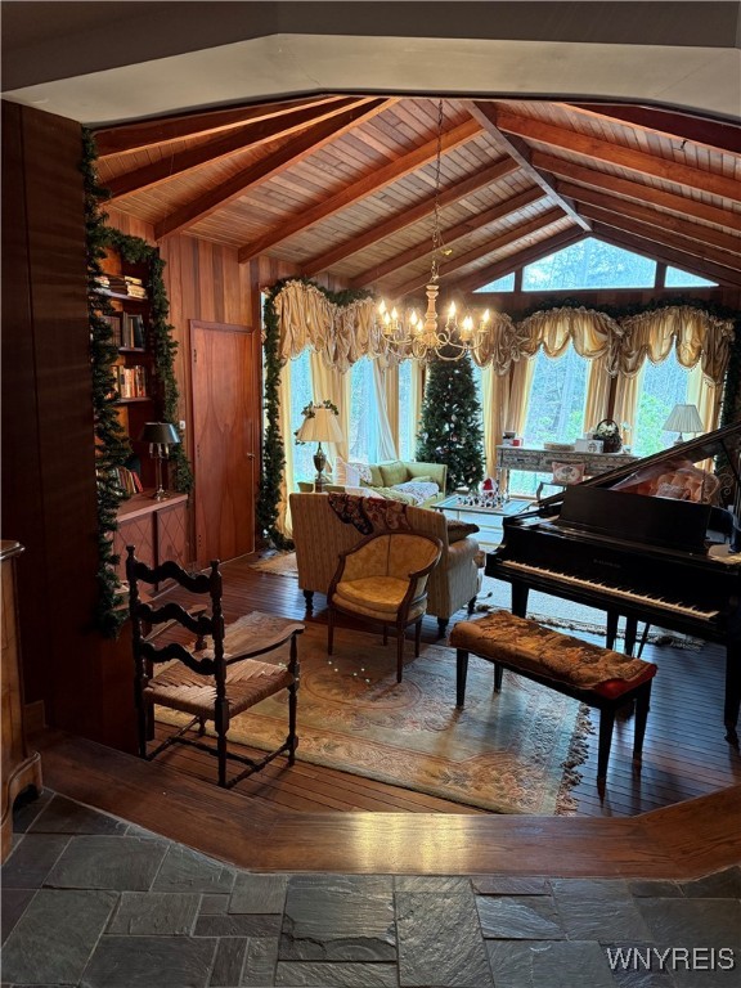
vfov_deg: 71.6
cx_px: 370
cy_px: 494
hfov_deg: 56.8
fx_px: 685
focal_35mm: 24
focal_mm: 6.76
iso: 500
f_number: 1.78
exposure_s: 1/60
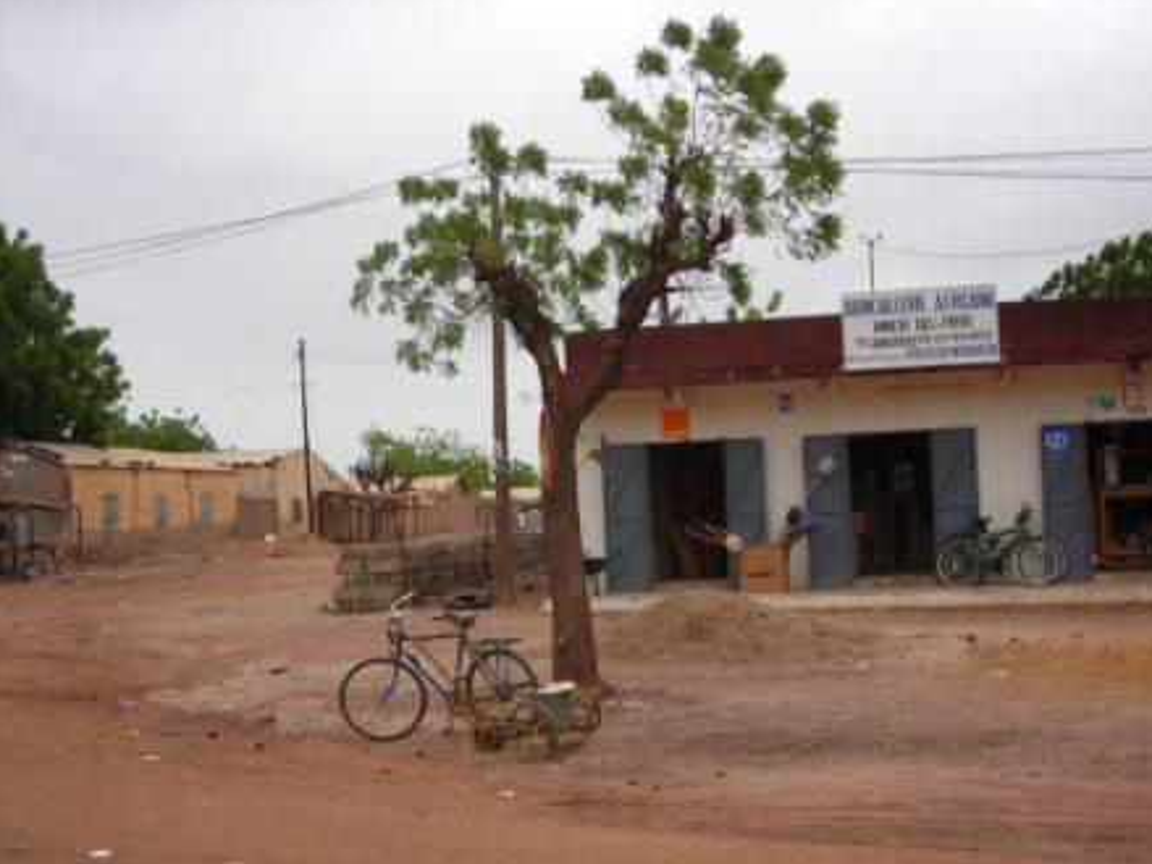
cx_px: 580
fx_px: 1597
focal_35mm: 48
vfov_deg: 30.3
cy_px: 428
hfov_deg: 39.7
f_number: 3.4
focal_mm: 7.8
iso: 70
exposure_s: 1/60.2
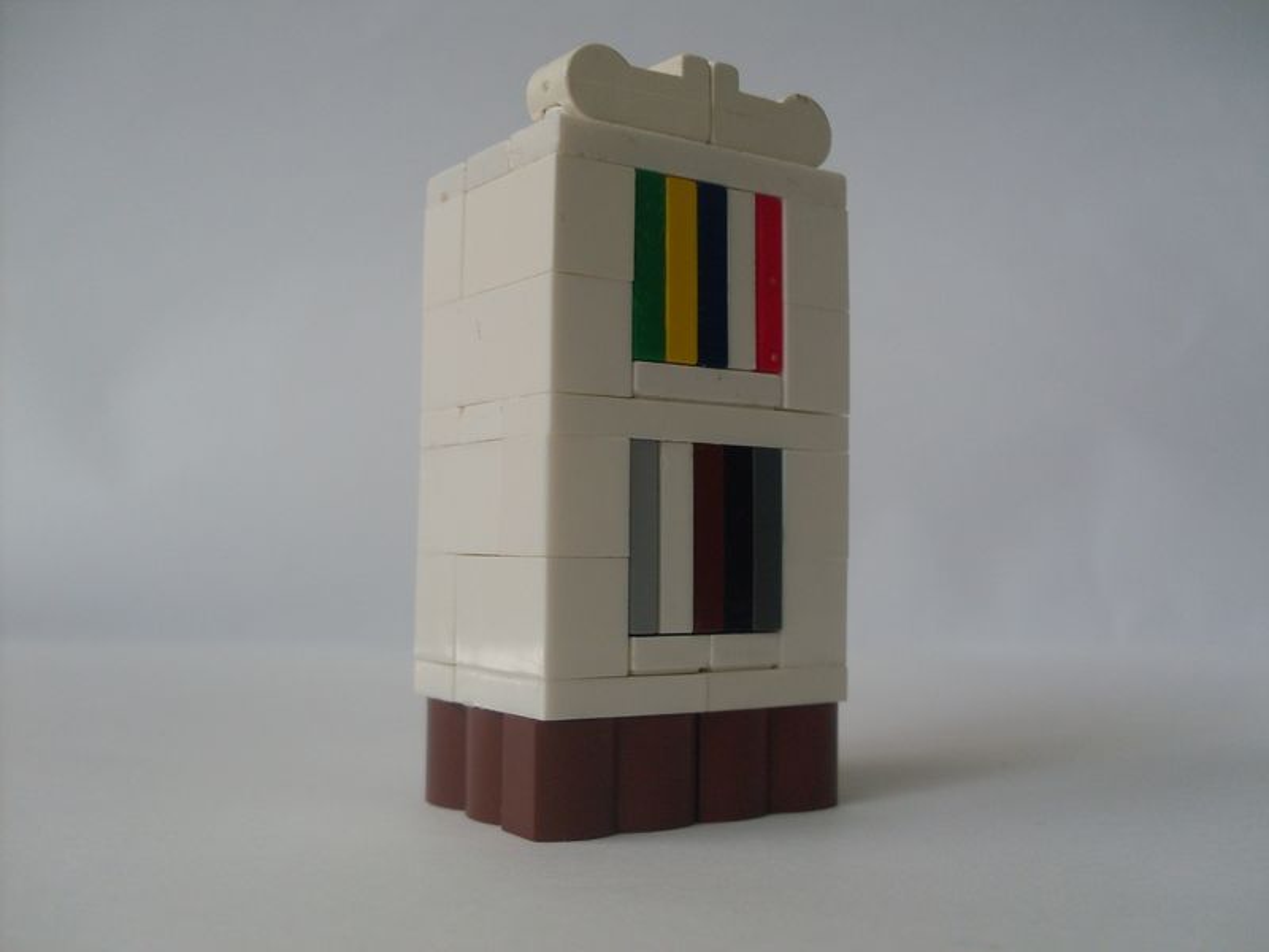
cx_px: 634
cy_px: 476
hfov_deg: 49.0
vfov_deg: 37.7
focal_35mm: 38
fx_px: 1393
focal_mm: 6.3
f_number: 2.8
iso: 80
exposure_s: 1/180
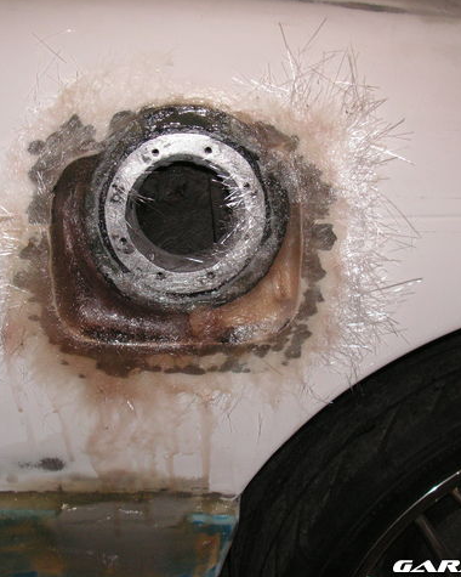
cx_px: 212
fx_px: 853
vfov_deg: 37.3
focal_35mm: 50
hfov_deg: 30.2
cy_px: 287
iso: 160
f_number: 3.3
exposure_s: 1/45
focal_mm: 6.3
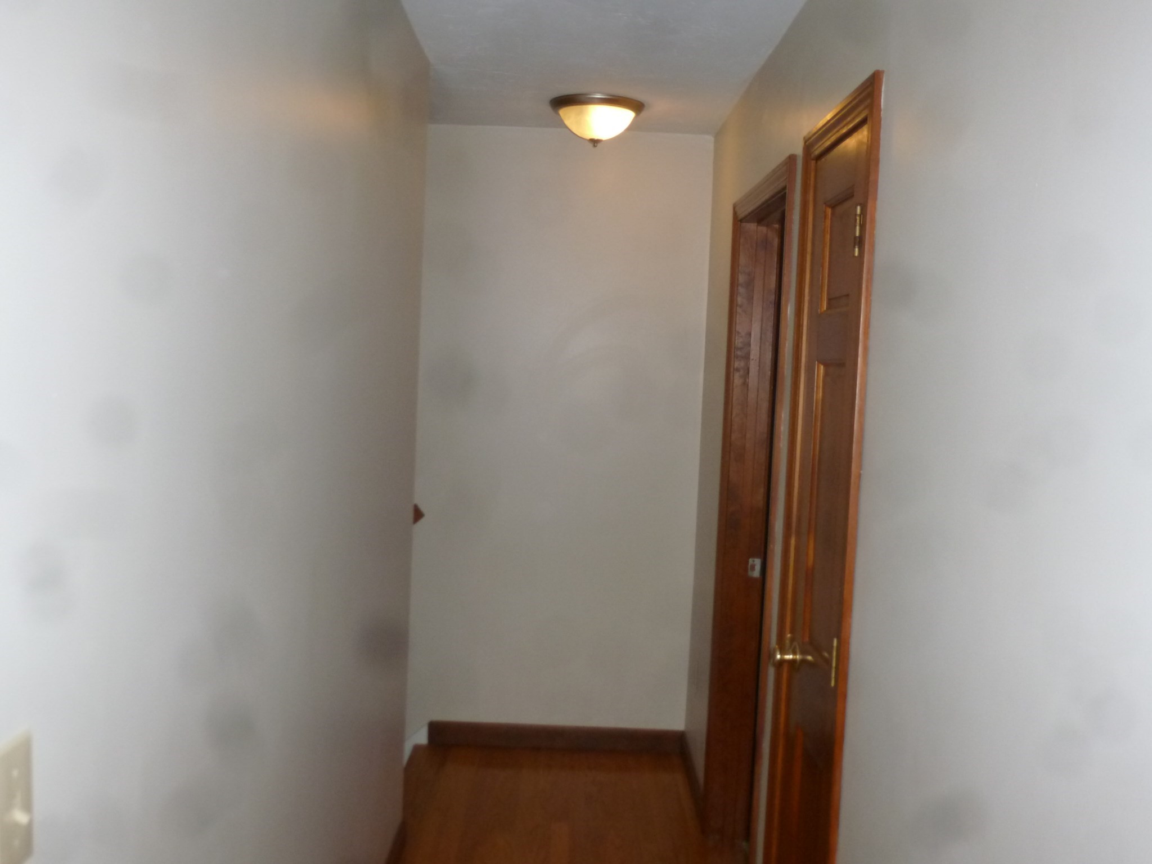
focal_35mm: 33
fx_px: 1098
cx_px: 576
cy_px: 432
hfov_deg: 55.4
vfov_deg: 42.9
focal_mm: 5.9
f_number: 3.6
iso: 200
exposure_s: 1/60
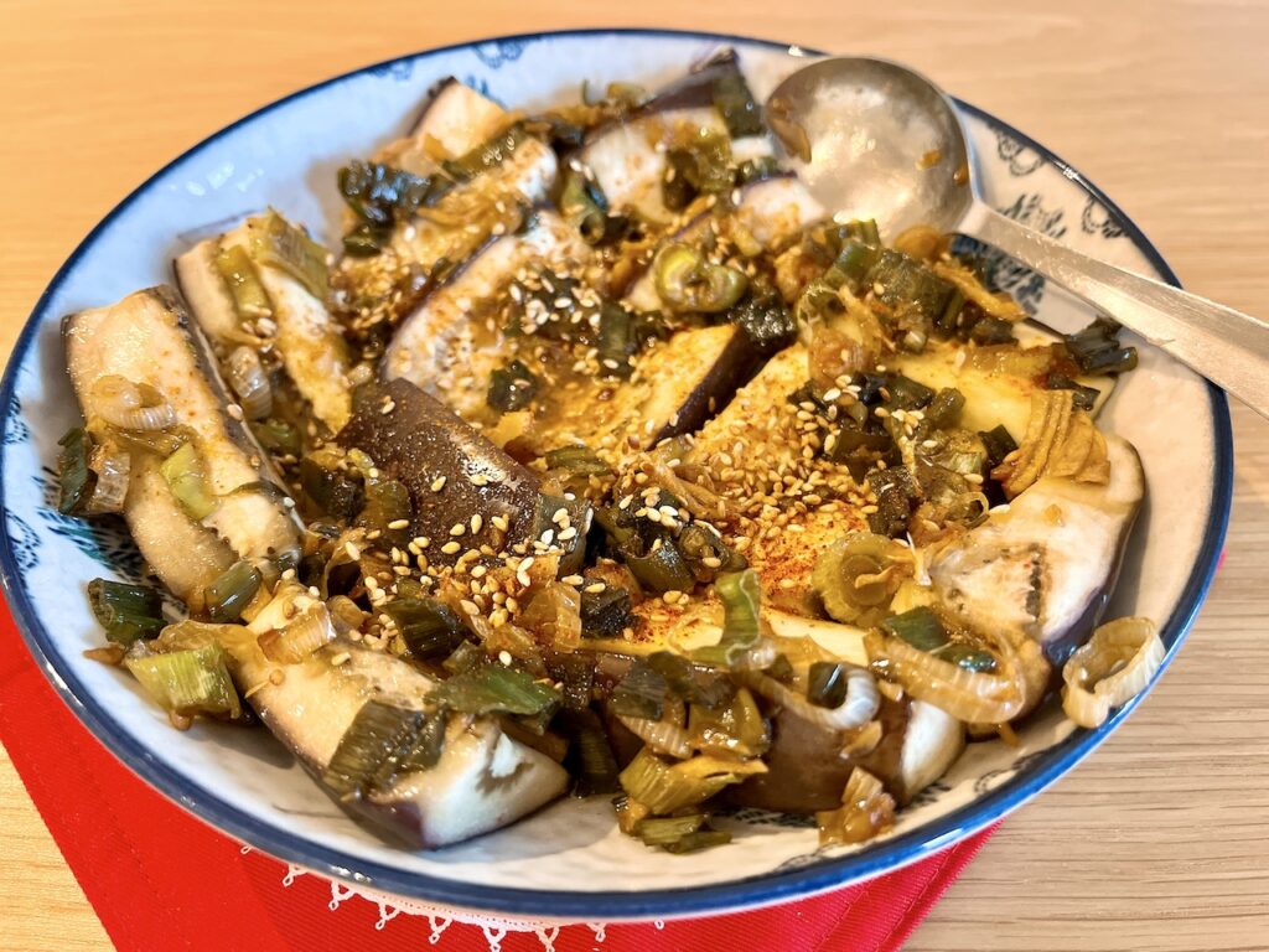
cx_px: 634
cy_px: 476
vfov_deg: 53.1
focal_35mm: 26
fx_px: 953
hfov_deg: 67.3
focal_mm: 5.1
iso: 500
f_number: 1.6
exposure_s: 1/33
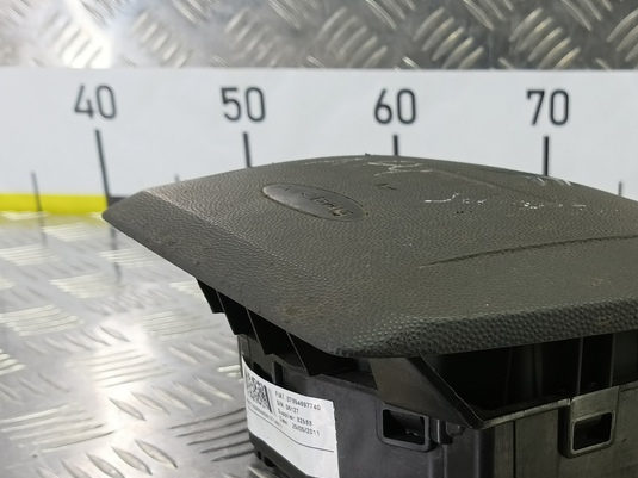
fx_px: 811
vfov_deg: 32.0
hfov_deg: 41.4
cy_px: 381
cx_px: 496
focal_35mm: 44
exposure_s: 1/50
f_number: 1.6
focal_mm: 4.11
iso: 146
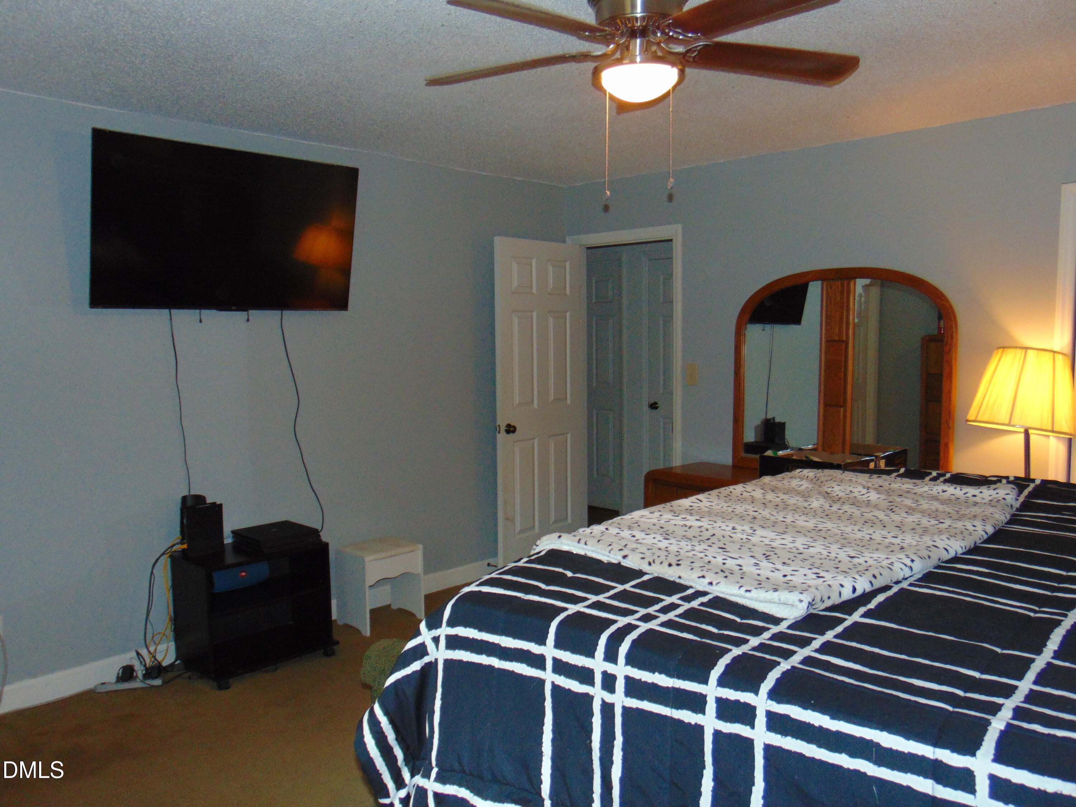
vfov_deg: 51.4
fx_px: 839
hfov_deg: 65.3
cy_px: 404
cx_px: 538
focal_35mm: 27
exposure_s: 1/40
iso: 200
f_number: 3
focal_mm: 4.9
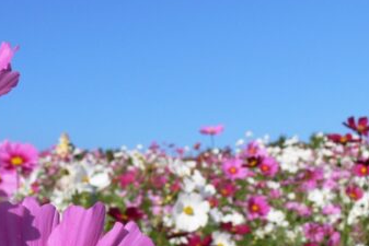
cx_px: 60
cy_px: 232
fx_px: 851
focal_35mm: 83
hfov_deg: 24.0
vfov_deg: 16.2
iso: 80
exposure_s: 1/400
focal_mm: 7.4
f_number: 6.3
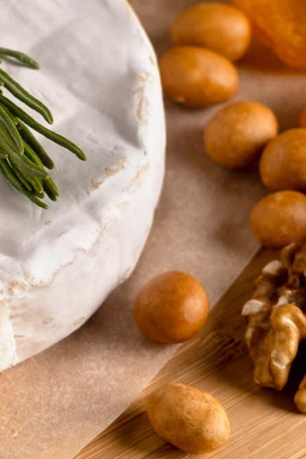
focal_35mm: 203
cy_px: 210
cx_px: -199
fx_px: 2585
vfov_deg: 10.1
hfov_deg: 6.7
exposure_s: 1/180
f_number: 4
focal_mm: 35
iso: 100
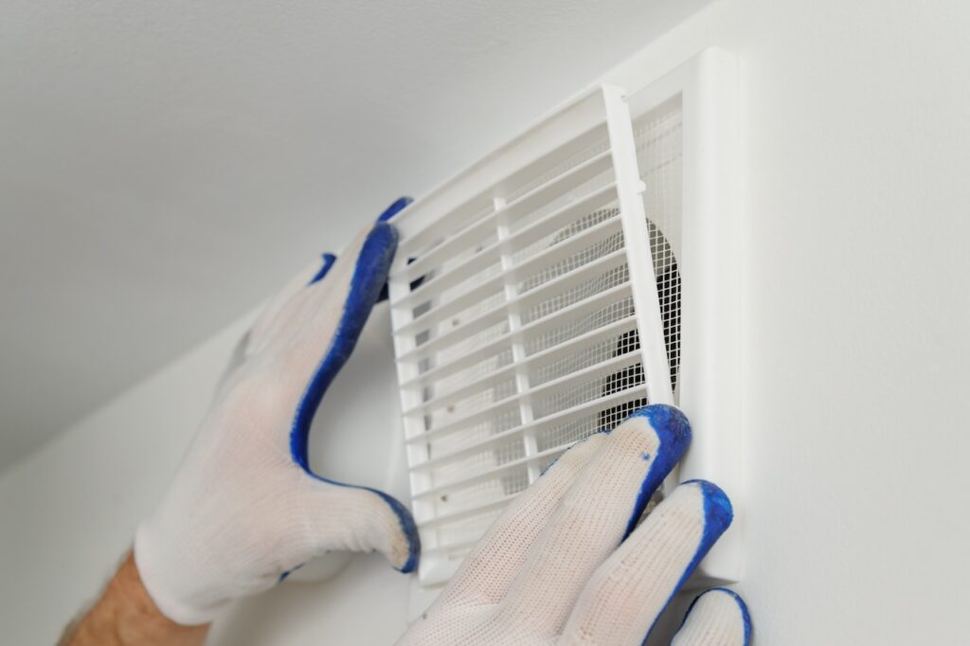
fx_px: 1401
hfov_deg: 38.2
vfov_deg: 26.0
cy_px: 323
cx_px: 485
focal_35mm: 52
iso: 250
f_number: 7.1
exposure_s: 1/125
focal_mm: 52
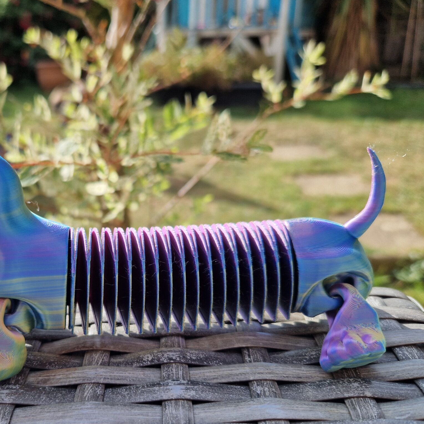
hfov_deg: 47.0
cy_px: 265
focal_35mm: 34
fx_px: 471
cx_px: 115
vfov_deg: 48.0
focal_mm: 5.4
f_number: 1.8
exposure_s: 1/1092
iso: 50
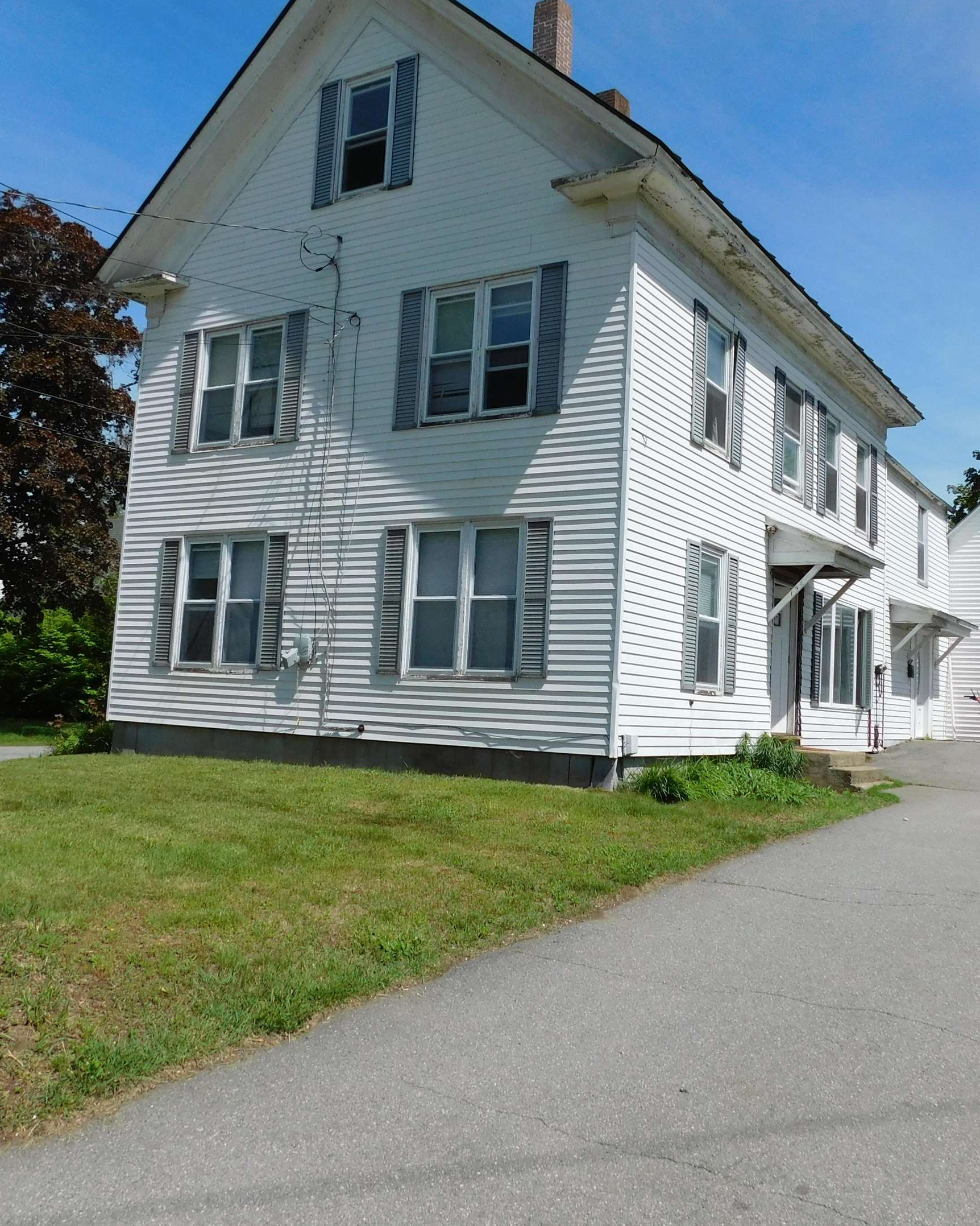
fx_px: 1160
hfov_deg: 45.7
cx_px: 553
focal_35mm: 32
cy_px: 576
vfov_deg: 55.6
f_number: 6
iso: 125
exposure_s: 1/640
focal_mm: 4
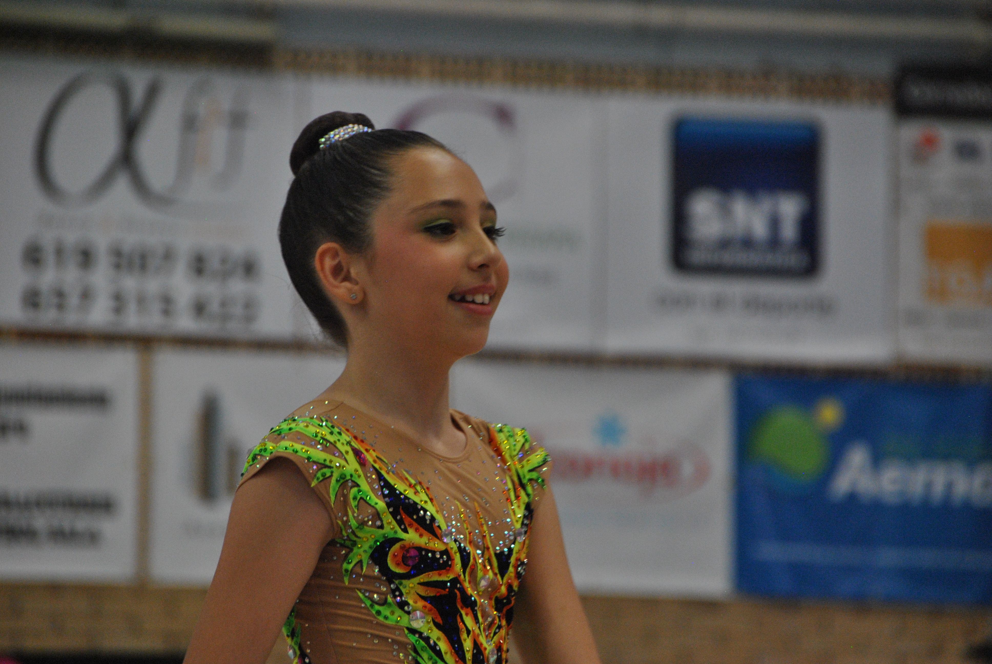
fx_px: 8277
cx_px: 496
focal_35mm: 300
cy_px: 332
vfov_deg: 4.6
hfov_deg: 6.9
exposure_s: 1/200
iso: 800
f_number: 6.3
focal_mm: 200
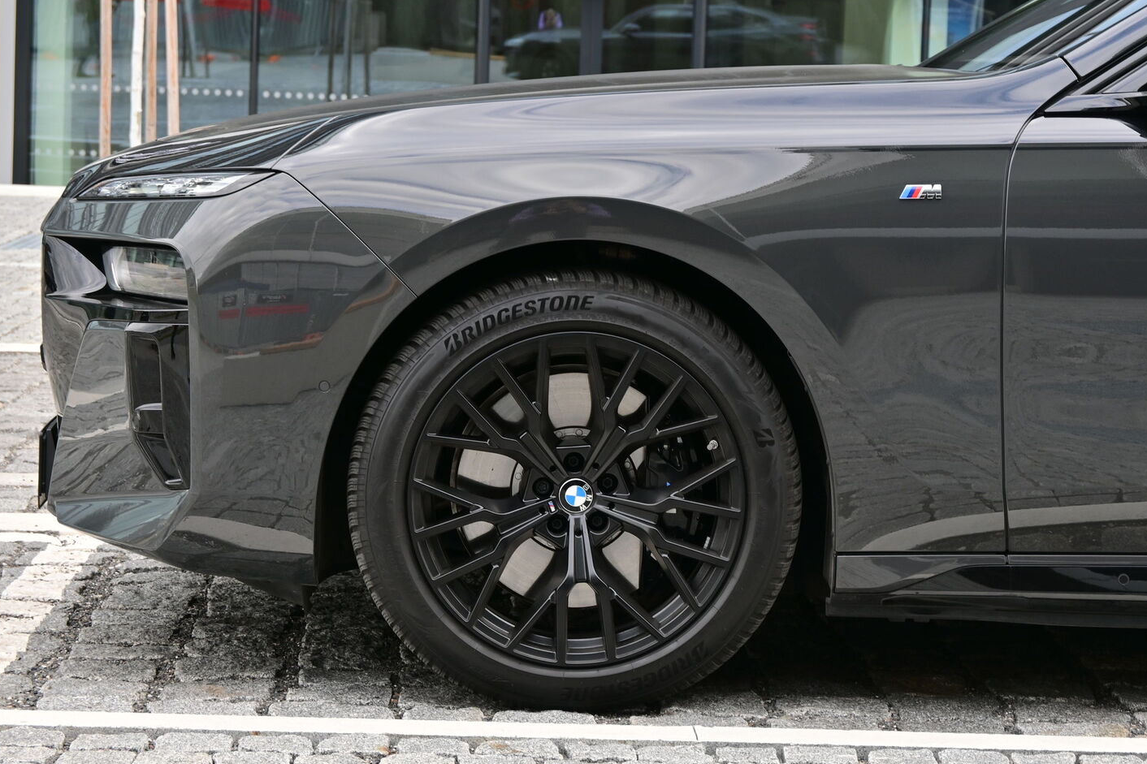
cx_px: 677
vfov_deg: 13.4
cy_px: 330
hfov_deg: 20.0
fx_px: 3249
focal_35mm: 102
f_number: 6.3
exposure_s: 1/80
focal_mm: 50
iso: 100
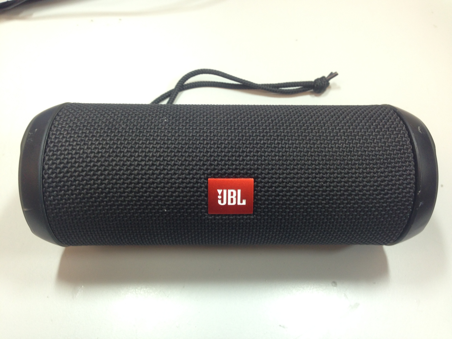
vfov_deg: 42.9
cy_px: 170
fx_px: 431
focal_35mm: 33
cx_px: 226
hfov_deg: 55.4
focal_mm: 4.12
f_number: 2.4
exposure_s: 1/20
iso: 80
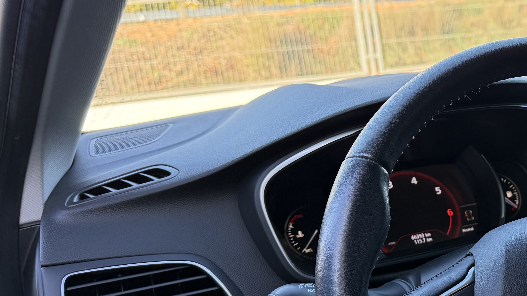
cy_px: 198
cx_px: 548
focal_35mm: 55
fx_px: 768
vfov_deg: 21.7
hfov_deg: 33.9
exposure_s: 1/232
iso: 125
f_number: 1.78
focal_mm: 6.76
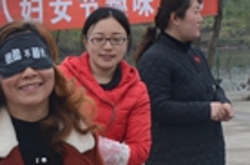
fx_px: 1585
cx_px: 34
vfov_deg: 5.9
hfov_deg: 9.0
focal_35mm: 229
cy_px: 295
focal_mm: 42
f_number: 9
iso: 640
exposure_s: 1/320
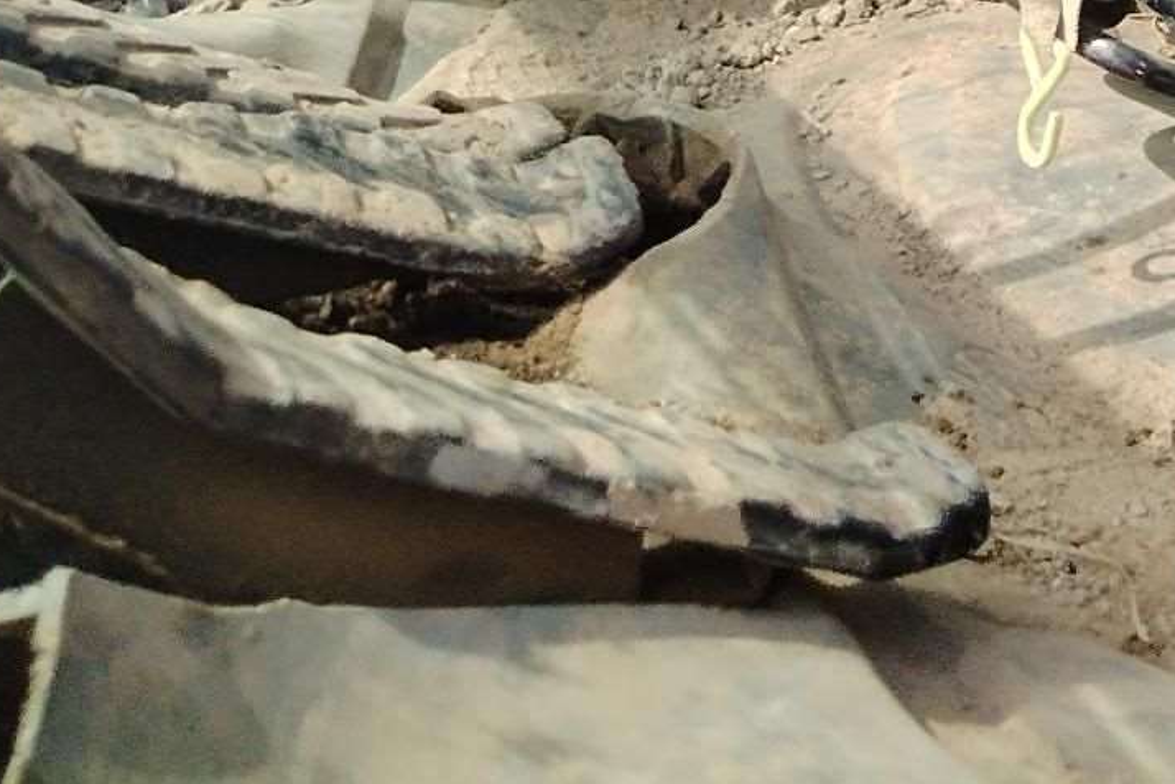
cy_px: -1319
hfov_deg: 19.7
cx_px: 1425
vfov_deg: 11.0
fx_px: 3166
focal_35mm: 97
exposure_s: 1/909
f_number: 1.8
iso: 201
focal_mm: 4.25
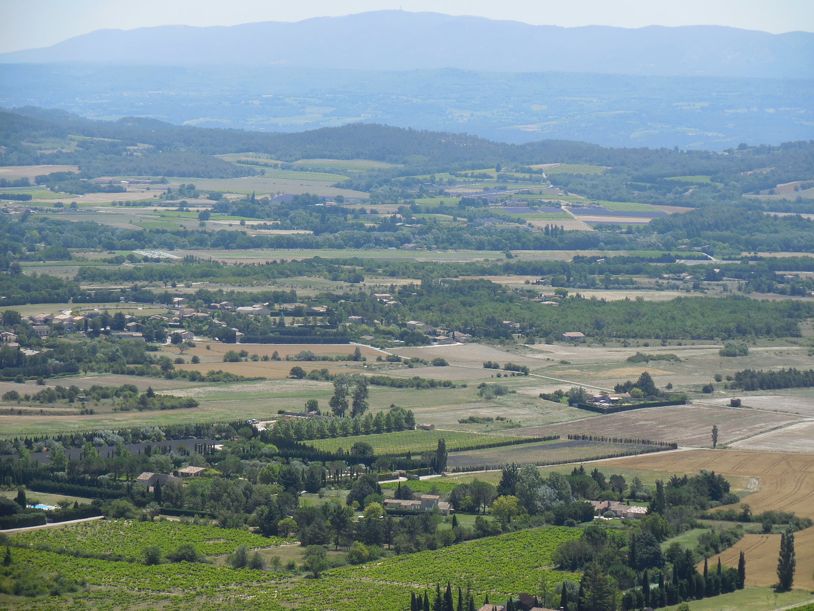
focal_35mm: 130
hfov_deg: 15.2
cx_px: 407
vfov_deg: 11.4
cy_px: 306
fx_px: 3057
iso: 125
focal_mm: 23.4
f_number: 5.3
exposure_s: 1/640
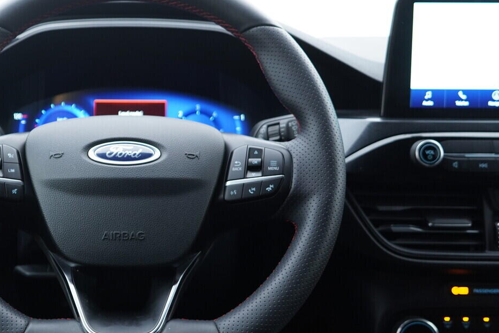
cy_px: 181
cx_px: 127
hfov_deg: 34.9
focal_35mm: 56
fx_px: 776
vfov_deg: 24.2
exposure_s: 1/40
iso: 250
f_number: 2.8
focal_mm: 24
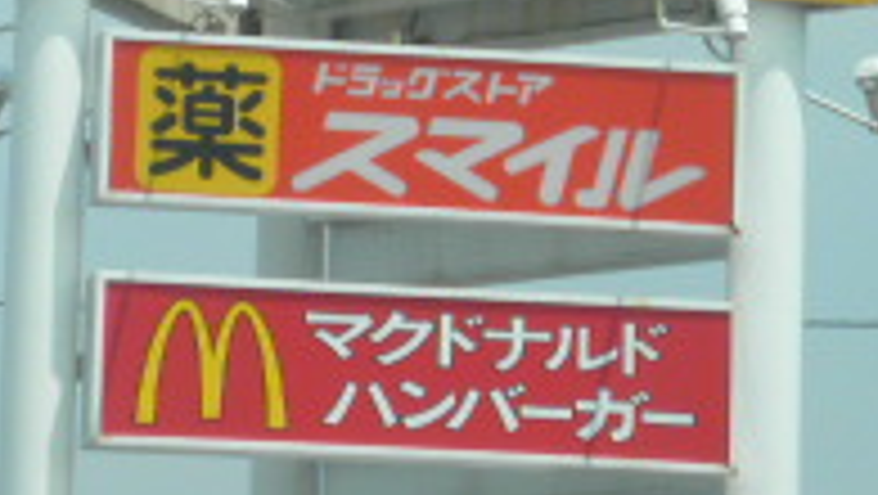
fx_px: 9249
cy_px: -180
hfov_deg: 5.4
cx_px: 329
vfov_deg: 3.1
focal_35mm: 397
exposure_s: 1/250
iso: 64
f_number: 5.8
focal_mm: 19.6
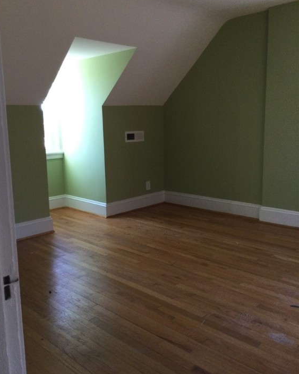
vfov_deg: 54.2
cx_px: 147
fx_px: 365
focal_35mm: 33
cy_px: 188
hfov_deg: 44.5
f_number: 2.4
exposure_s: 1/30
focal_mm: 3.3
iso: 125
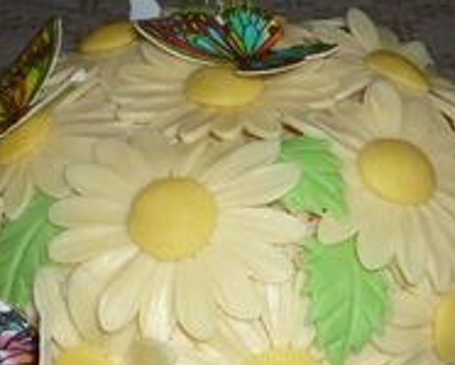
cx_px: 247
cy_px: 323
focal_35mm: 71
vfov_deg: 21.1
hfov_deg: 26.7
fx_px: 957
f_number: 4
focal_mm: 5.2
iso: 100
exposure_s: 1/30
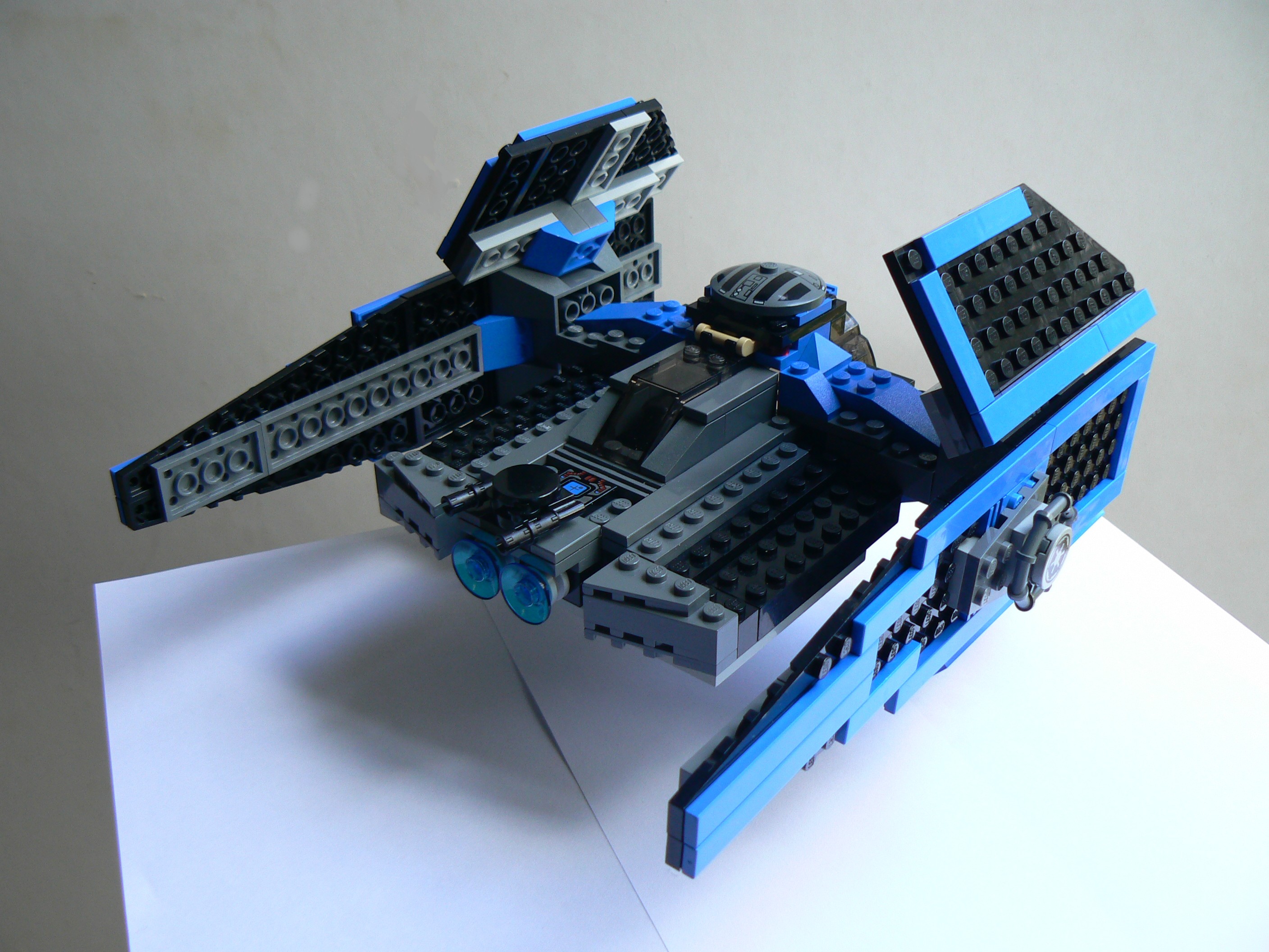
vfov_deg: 39.7
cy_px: 476
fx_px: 1320
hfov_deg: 51.4
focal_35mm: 36
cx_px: 634
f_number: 2.8
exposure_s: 1/40
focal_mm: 6
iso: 80
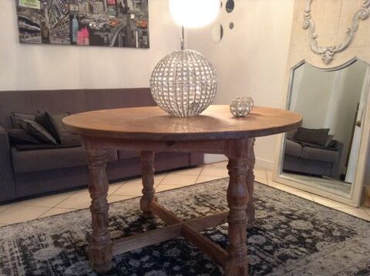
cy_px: 138
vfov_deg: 42.8
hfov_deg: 55.4
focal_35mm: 33
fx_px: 352
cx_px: 185
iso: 200
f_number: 2.4
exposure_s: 1/17
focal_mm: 3.3
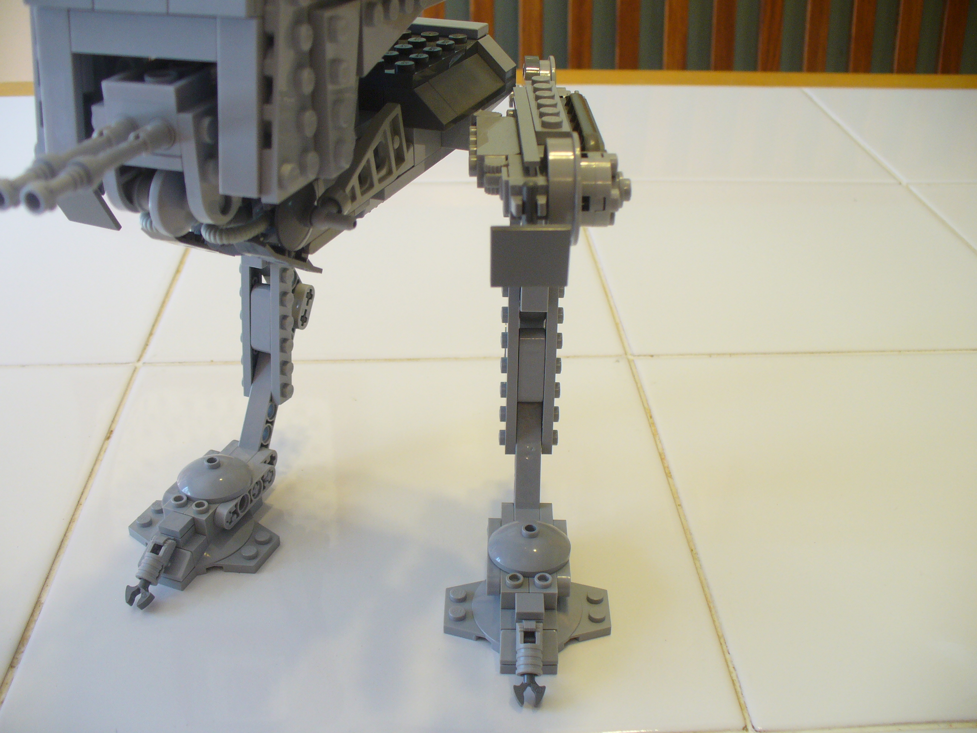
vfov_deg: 38.7
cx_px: 488
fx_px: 1044
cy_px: 366
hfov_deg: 50.1
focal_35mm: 37
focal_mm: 6.1
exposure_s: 1/30
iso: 100
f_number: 2.8
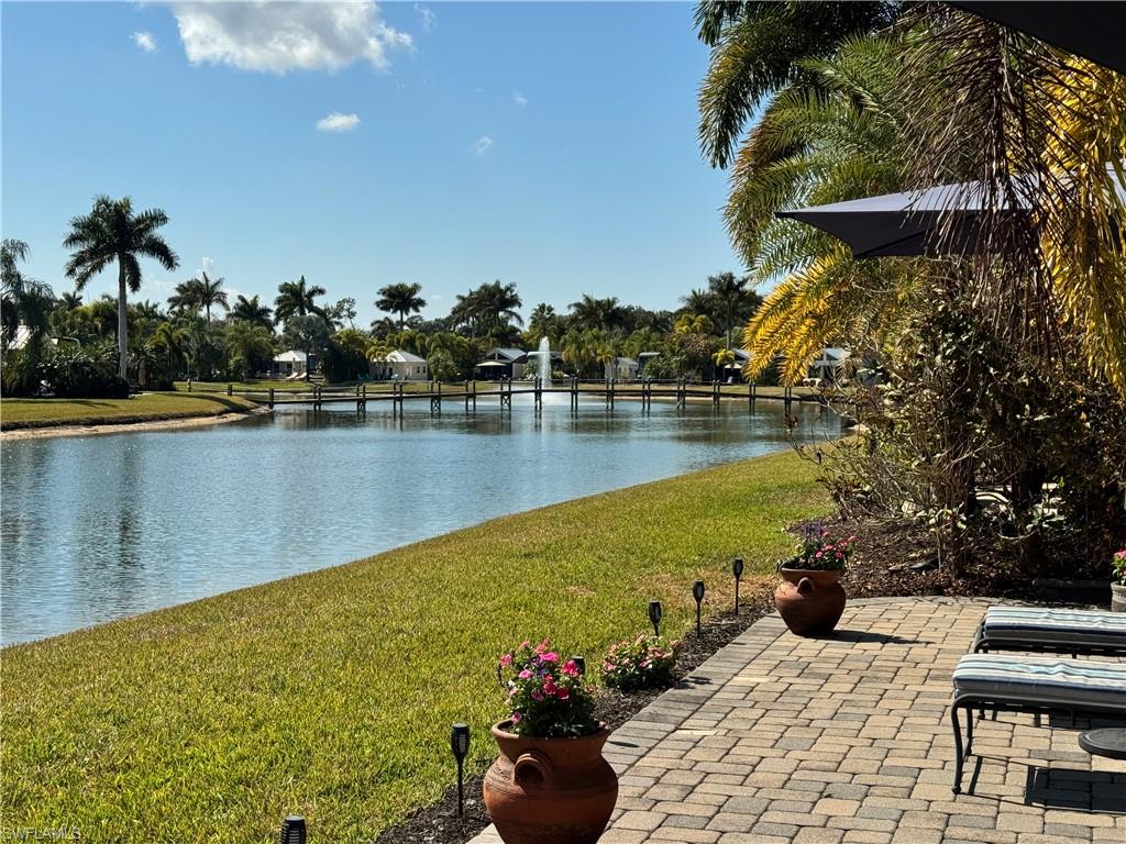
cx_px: 563
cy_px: 422
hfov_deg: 39.7
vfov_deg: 30.3
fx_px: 1561
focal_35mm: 48
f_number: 1.78
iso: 64
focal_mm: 6.76
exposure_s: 1/7937
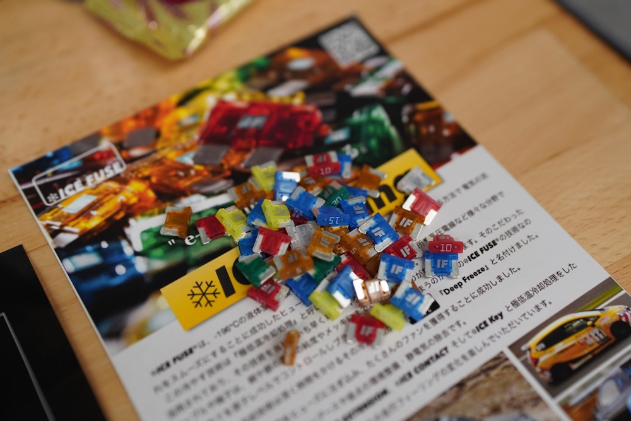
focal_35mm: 35
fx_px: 614
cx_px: 316
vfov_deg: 37.9
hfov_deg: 54.4
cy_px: 210
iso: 800
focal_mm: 35
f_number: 2
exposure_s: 1/1600
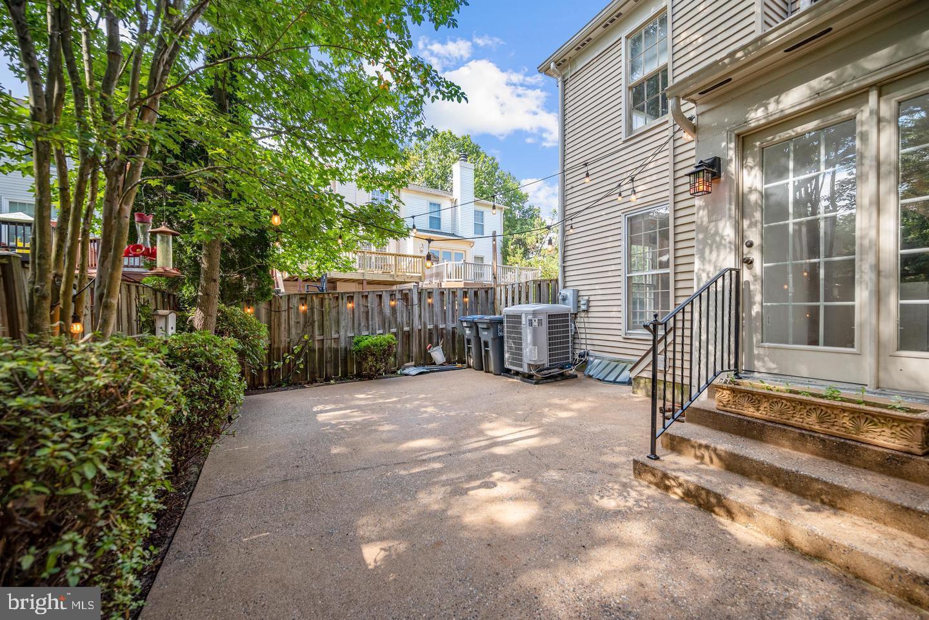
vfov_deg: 81.2
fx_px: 361
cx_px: 464
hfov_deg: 104.2
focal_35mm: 14
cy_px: 310
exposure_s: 1/100
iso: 100
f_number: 4
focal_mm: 14
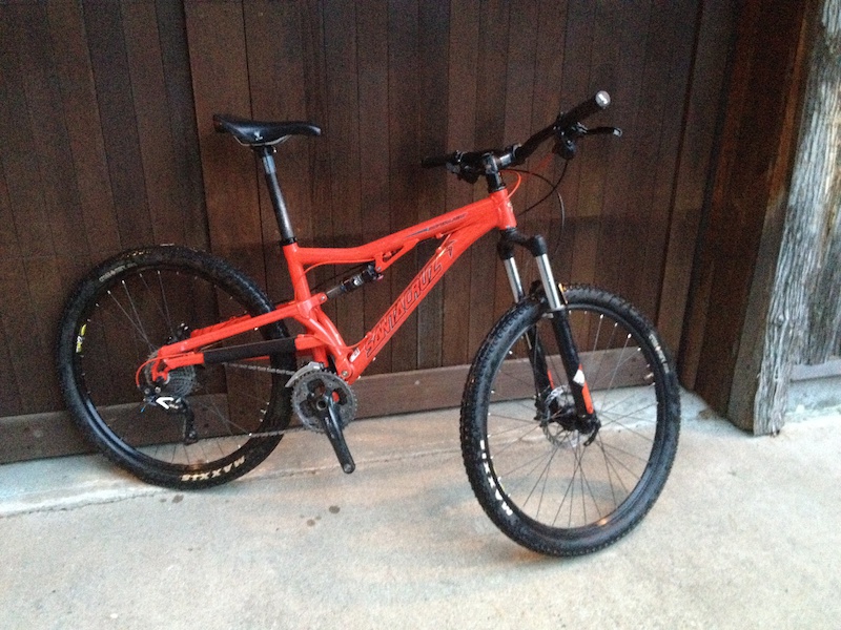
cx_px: 420
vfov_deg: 40.7
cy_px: 315
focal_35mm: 35
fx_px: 850
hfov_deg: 52.6
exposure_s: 1/15
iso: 800
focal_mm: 4.28
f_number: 2.4
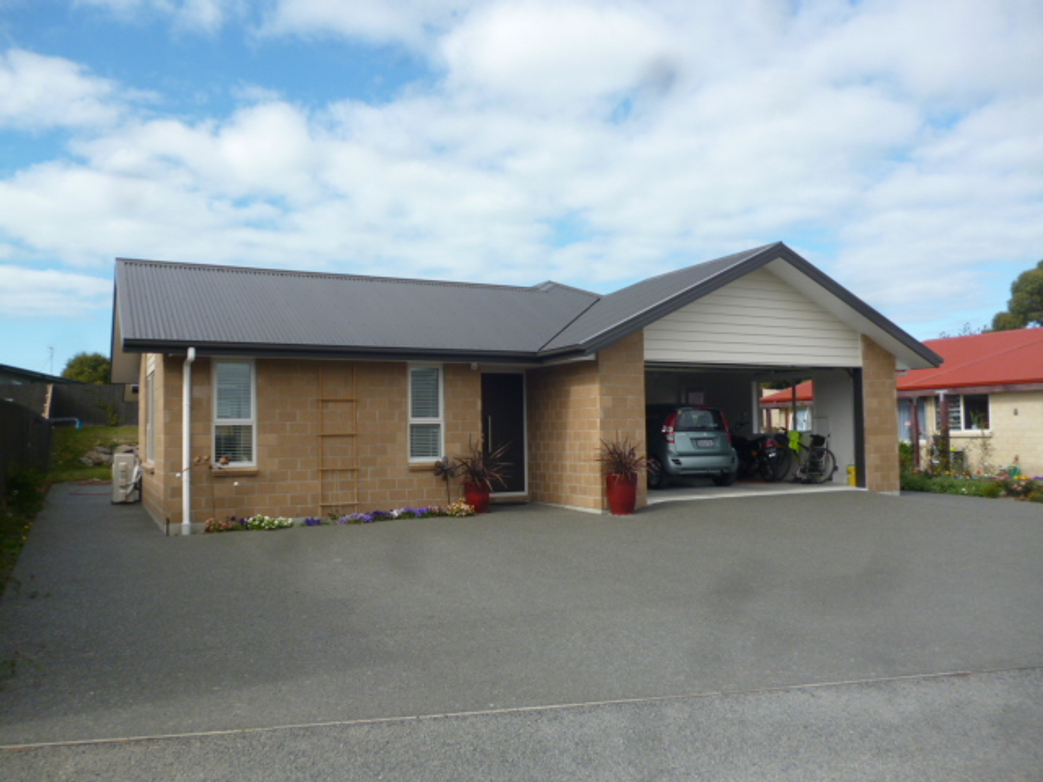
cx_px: 522
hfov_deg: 63.4
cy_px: 391
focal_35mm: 28
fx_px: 844
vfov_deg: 49.7
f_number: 9
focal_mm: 5
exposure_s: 1/80
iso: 100
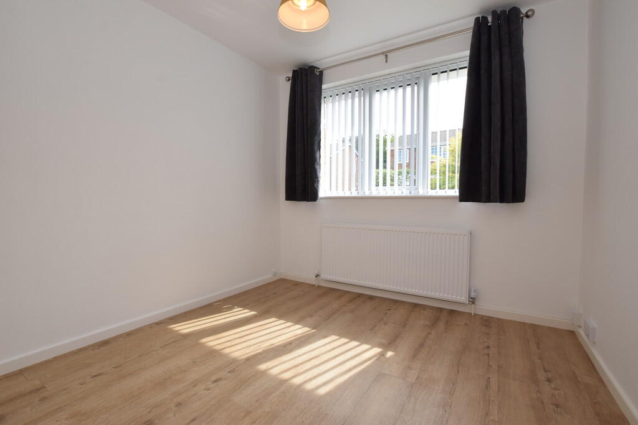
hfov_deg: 100.4
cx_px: 319
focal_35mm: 15
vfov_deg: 77.3
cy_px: 212
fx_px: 266
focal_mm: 10
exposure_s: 1/200
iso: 500
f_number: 8
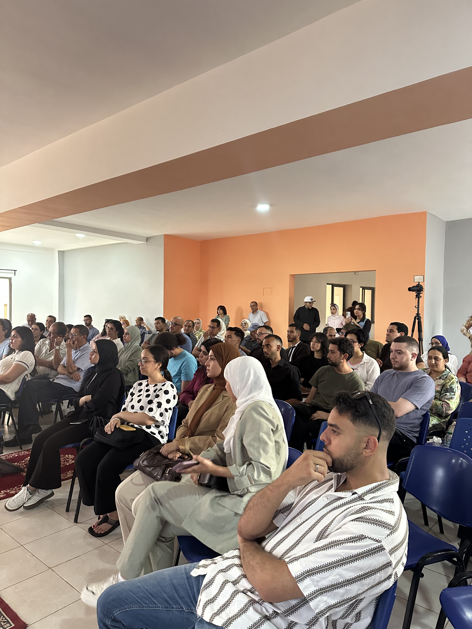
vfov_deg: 71.6
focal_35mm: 24
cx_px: 236
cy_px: 314
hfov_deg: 56.8
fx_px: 436
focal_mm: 6.86
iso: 500
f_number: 1.78
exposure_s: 1/50
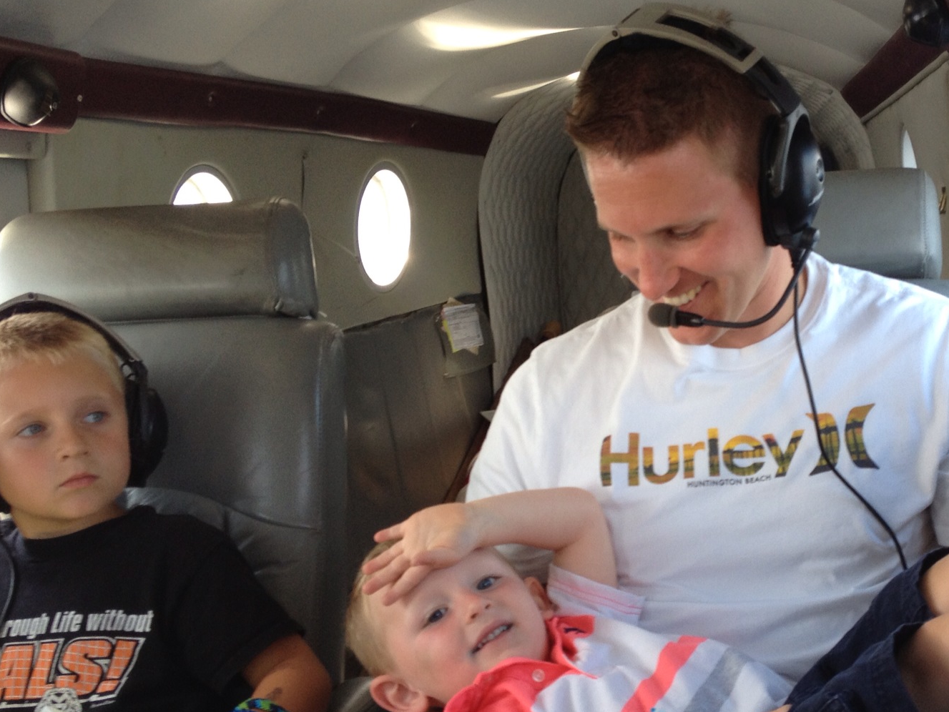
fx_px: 1481
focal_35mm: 54
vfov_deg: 26.9
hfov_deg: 34.8
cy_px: 475
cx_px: 706
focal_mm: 4.28
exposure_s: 1/120
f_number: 2.4
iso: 50
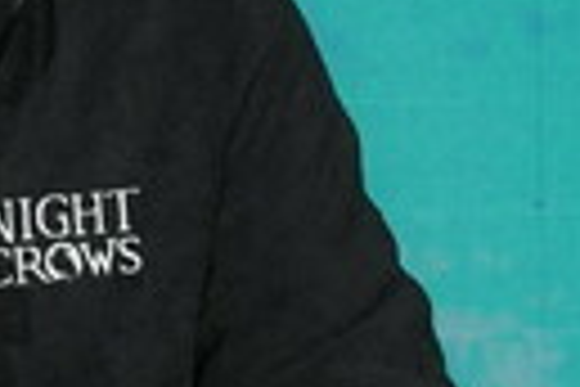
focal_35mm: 999
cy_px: -27
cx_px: -36
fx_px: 16094
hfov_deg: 2.1
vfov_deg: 1.4
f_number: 6.3
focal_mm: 214
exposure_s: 1/500
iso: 5000
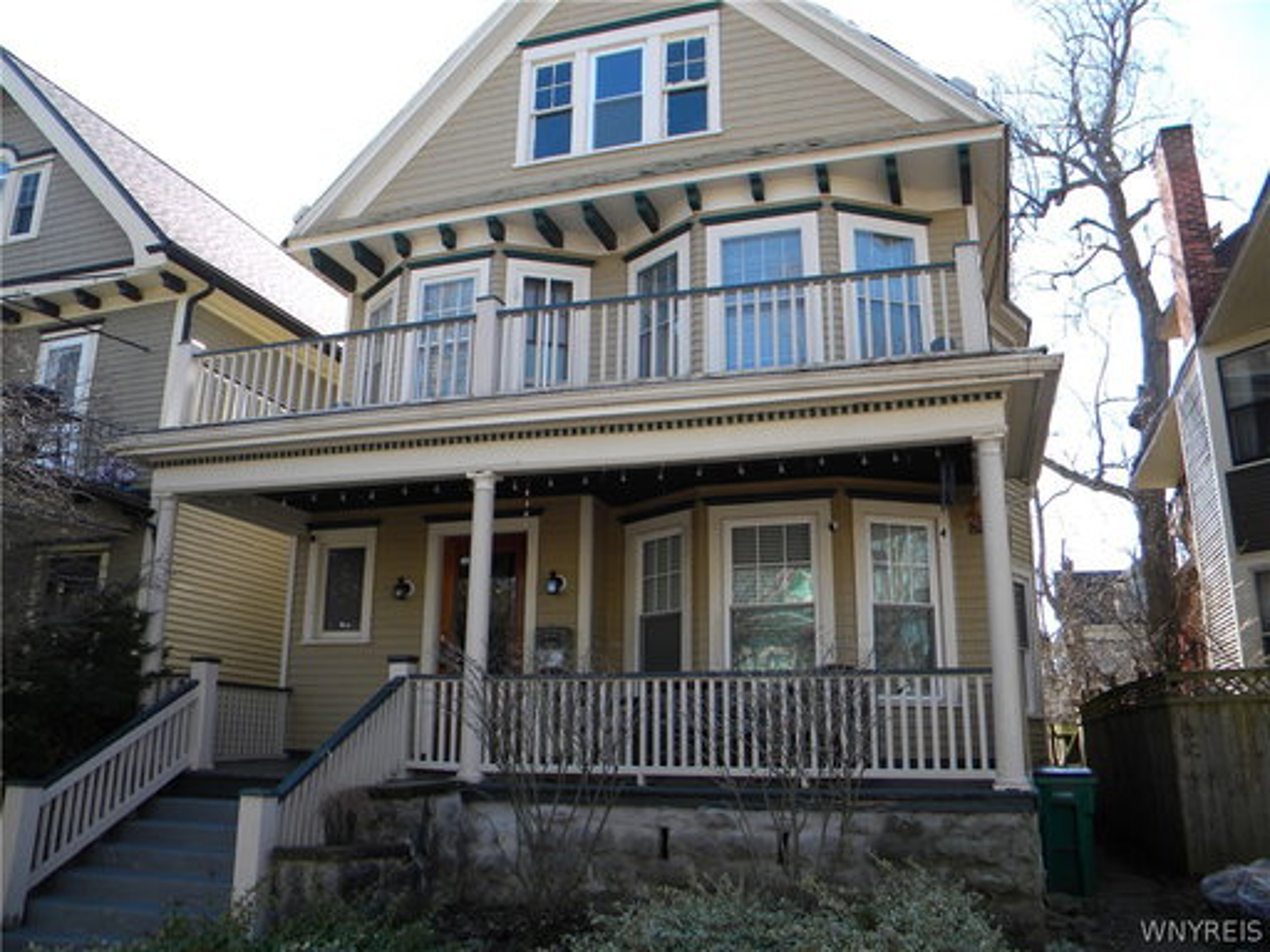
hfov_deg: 63.4
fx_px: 1027
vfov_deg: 49.7
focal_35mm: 28
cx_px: 635
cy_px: 476
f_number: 3.5
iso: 80
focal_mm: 5
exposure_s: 1/230
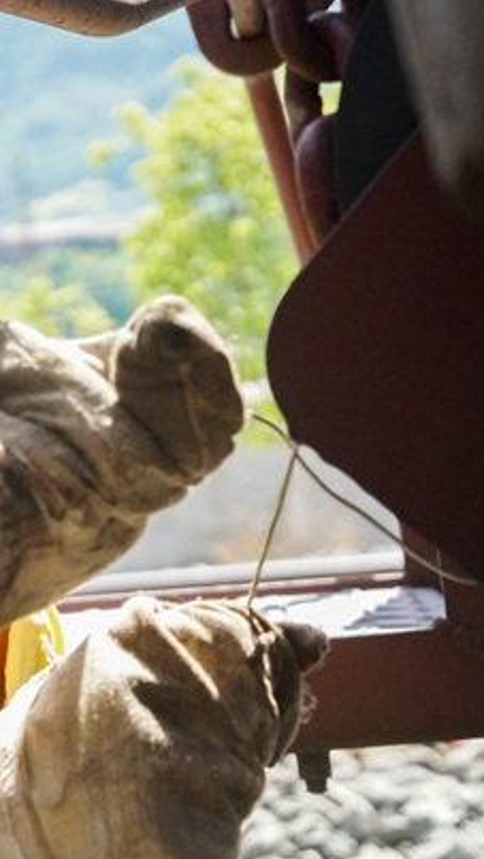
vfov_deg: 20.4
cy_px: 403
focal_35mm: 105
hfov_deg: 10.8
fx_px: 2393
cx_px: -414
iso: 12800
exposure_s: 1/8000
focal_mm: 47
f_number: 5
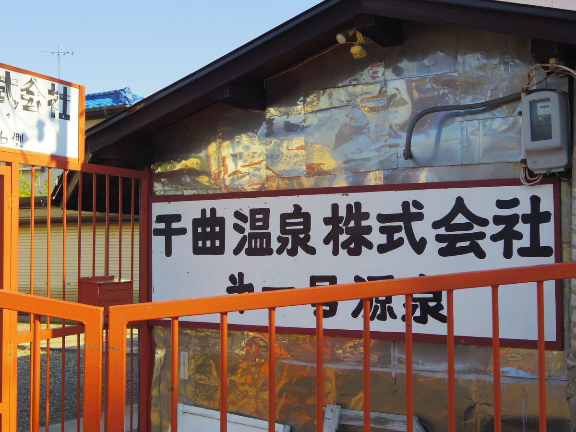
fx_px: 782
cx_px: 288
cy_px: 216
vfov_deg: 30.9
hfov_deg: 40.4
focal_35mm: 47
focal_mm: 8.5
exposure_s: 1/800
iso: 200
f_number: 3.2
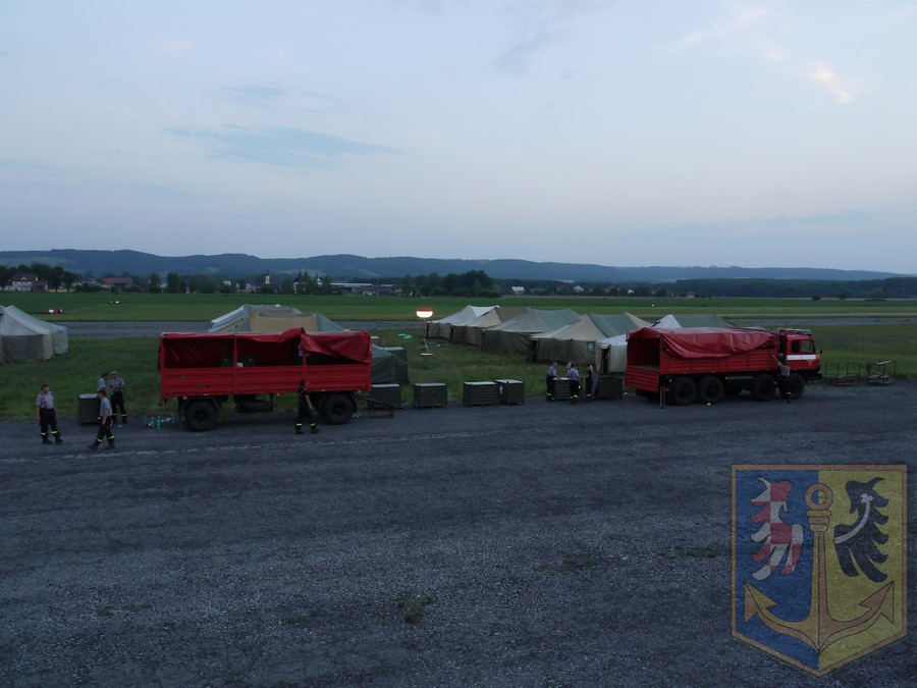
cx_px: 458
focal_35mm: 28
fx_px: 742
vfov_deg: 49.7
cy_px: 344
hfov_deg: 63.4
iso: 200
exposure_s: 1/30
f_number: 7.1
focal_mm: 14
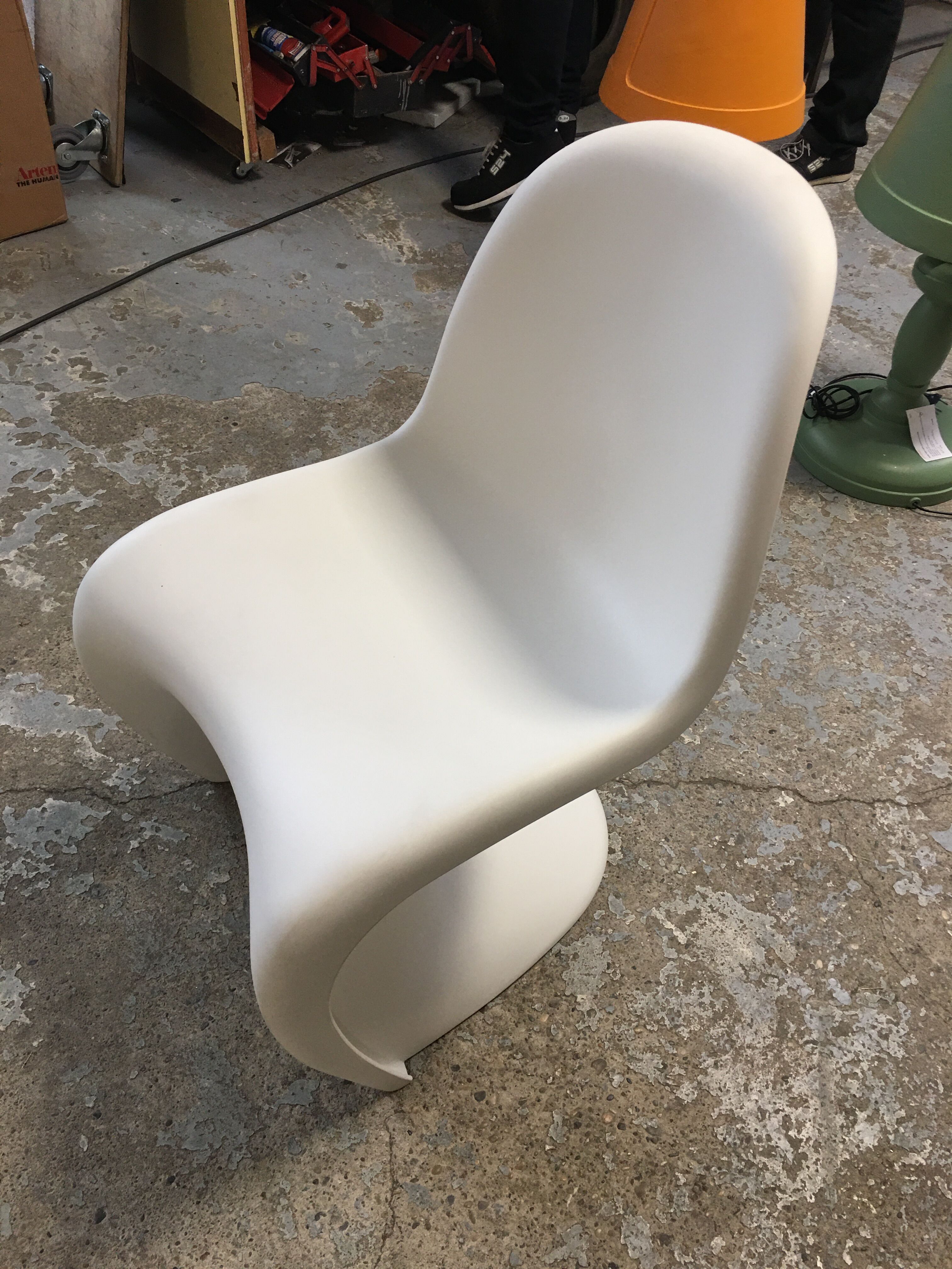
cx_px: 476
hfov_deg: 48.2
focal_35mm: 29
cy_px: 634
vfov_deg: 61.7
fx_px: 1063
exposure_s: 1/17
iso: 50
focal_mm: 4.15
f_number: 2.2
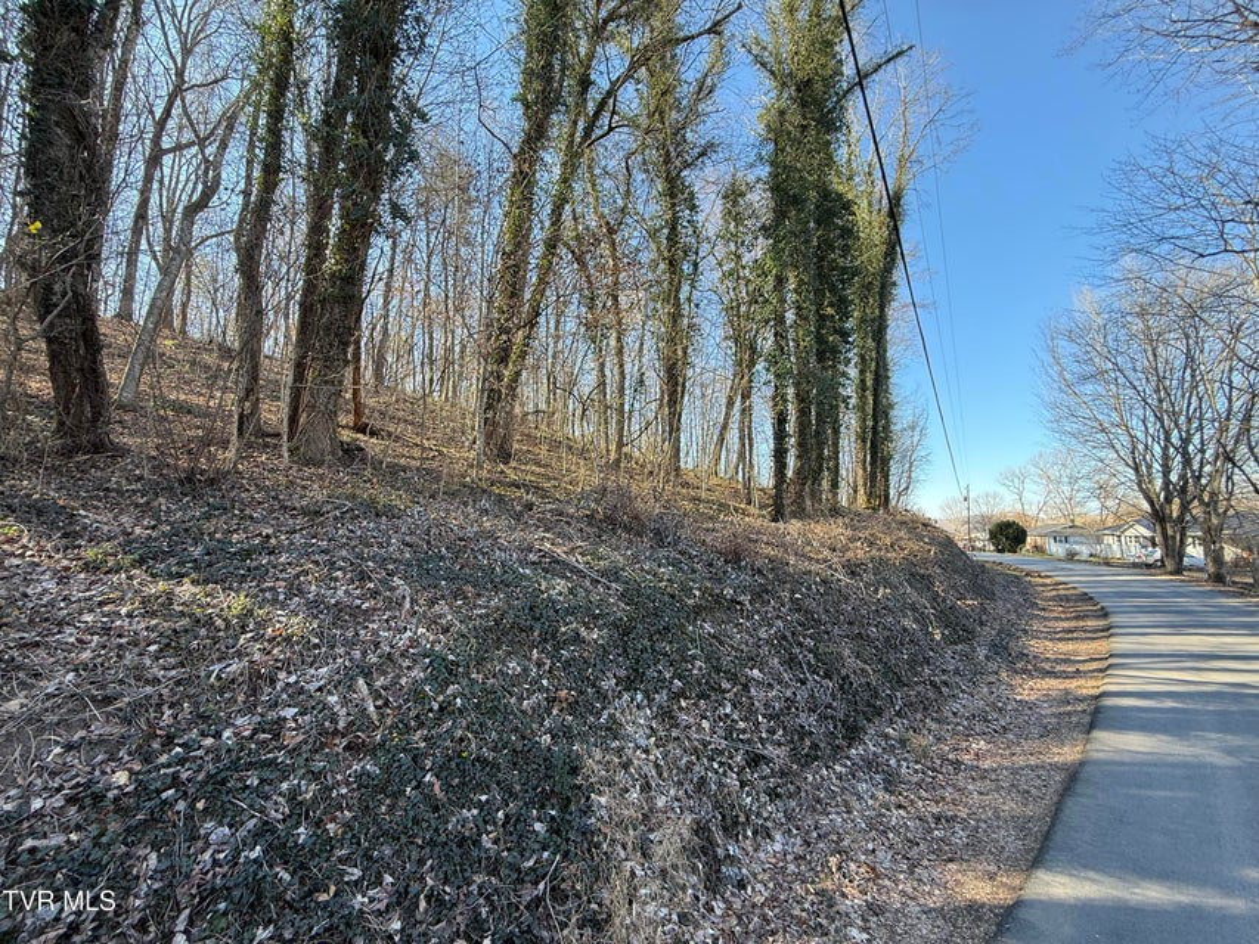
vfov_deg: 85.7
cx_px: 630
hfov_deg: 102.1
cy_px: 472
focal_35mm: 14
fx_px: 509
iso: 64
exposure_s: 1/147
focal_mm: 2.22
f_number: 2.2
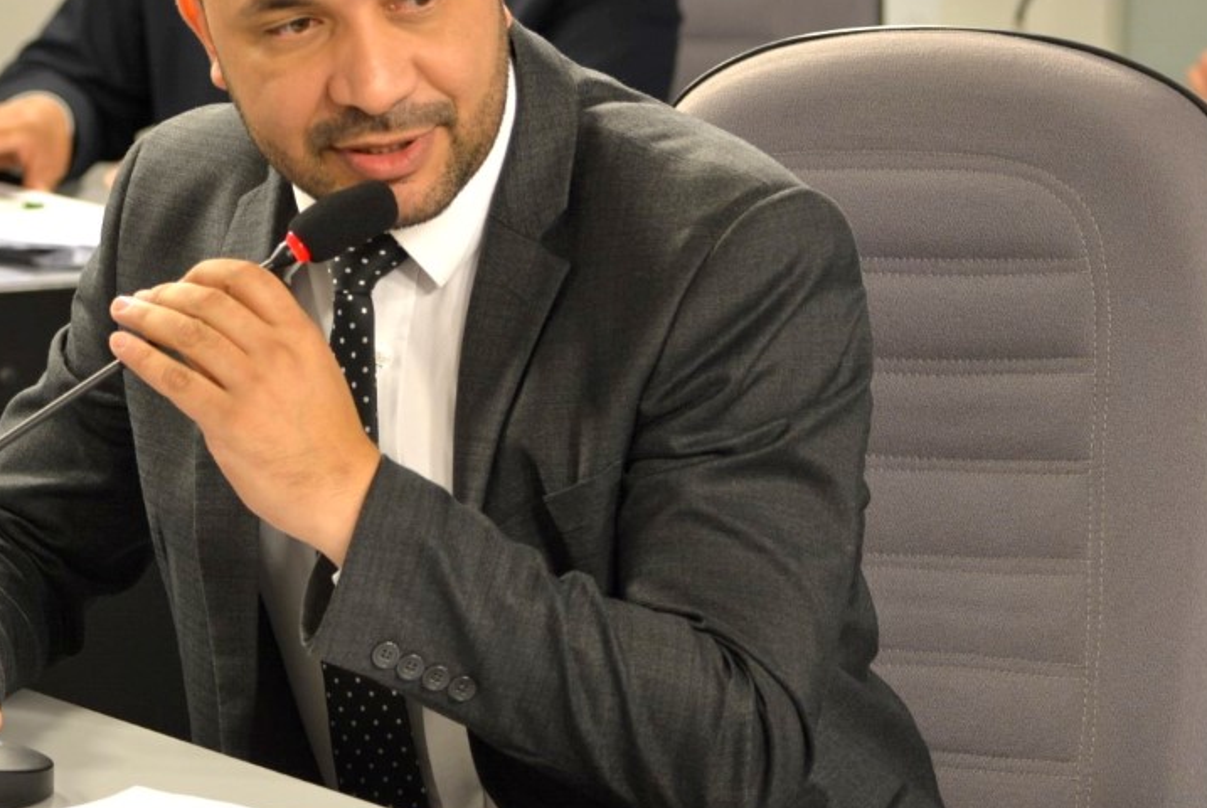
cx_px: 391
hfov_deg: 9.3
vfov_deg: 6.2
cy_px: 288
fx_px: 7419
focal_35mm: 221
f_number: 4.8
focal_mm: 92
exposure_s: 1/60
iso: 720
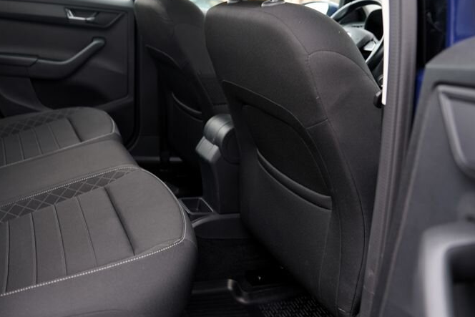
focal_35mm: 37
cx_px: 110
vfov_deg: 35.6
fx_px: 488
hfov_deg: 49.5
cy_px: 108
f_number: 3.2
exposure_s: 1/40
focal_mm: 24
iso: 100
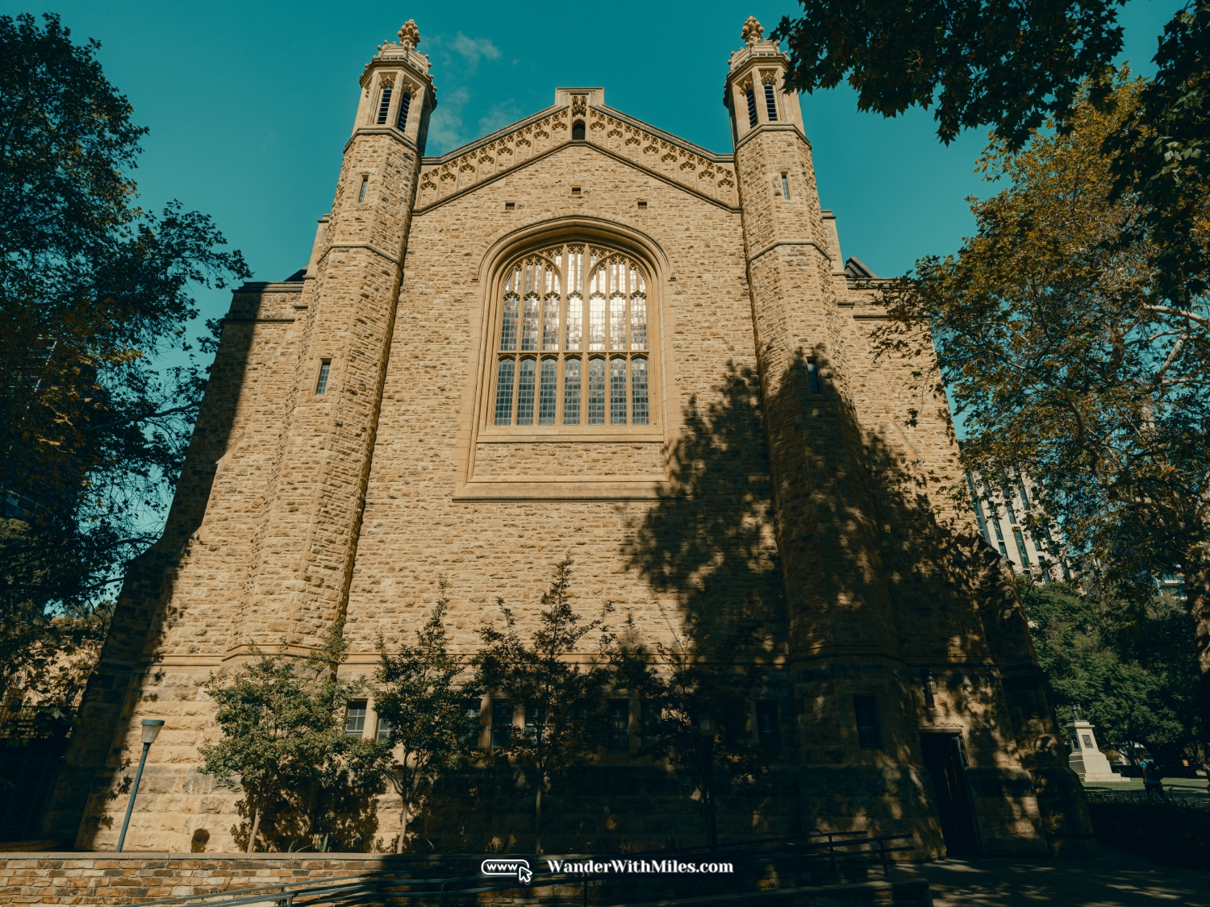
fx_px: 699
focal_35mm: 20
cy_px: 454
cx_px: 605
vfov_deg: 66.0
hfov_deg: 81.7
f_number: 5.6
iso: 200
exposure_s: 1/750
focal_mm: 25.2
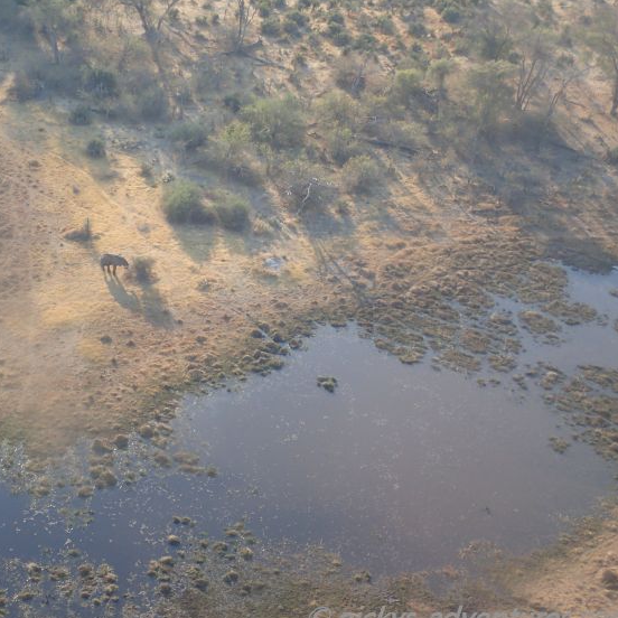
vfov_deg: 23.7
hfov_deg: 23.6
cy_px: 298
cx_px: 244
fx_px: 1474
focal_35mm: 73
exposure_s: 1/500
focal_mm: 10.29
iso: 200
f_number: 3.5
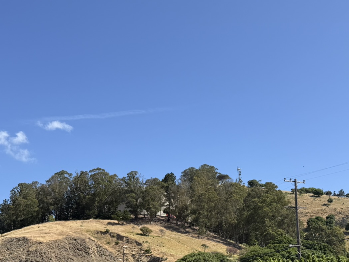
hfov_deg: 40.3
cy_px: 237
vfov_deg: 29.6
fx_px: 474
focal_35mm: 47
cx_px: 141
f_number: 1.78
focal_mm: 6.76
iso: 80
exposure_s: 1/3759
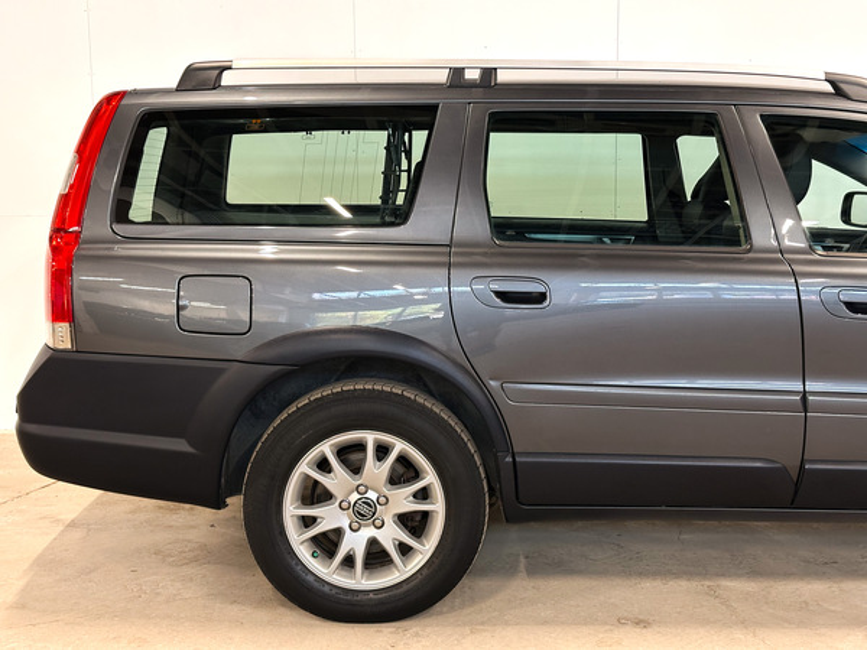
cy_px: 325
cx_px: 434
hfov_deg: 39.7
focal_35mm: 48
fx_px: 1202
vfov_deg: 30.3
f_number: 1.8
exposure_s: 1/35
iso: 200
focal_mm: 6.86
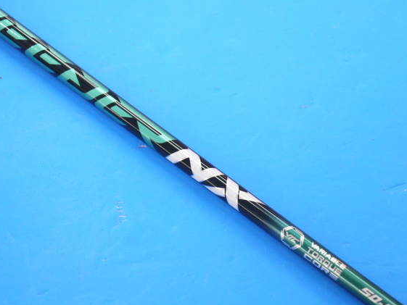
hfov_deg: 22.0
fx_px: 1047
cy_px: 162
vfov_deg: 16.6
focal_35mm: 89
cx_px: 189
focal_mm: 39
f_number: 5.5
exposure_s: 1/80
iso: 640
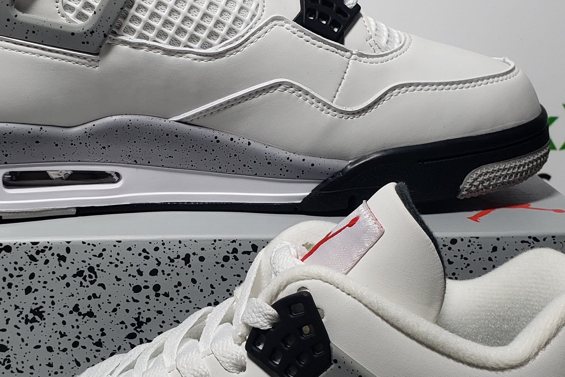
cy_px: 256
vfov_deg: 21.5
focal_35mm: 63
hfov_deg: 31.7
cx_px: 197
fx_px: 989
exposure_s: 1/210
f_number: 2.4
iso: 50
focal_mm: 4.3
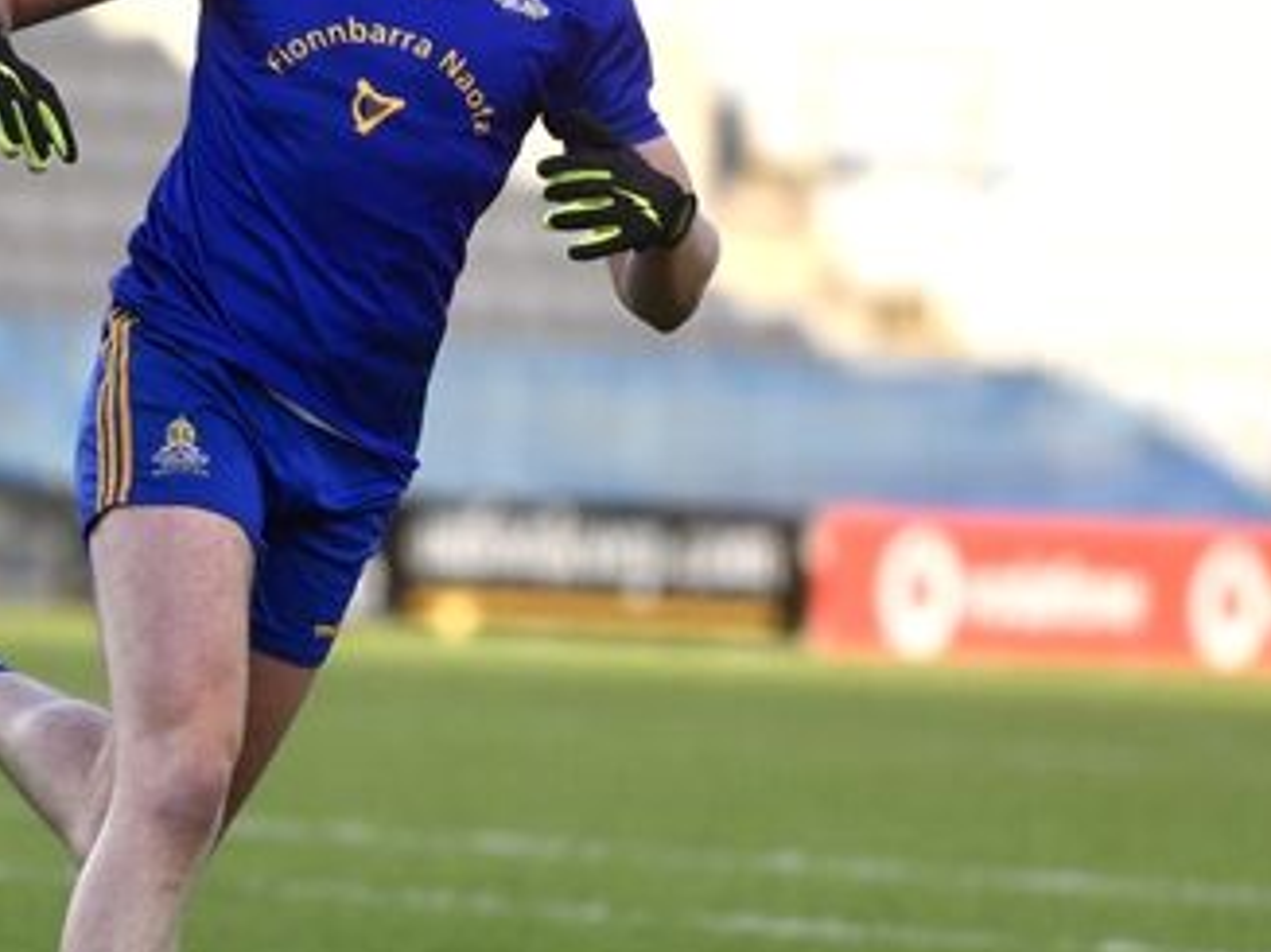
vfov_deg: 1.8
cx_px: 237
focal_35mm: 824
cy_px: 336
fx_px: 30244
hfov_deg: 2.4
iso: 2000
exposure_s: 1/1600
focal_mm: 350
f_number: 5.6
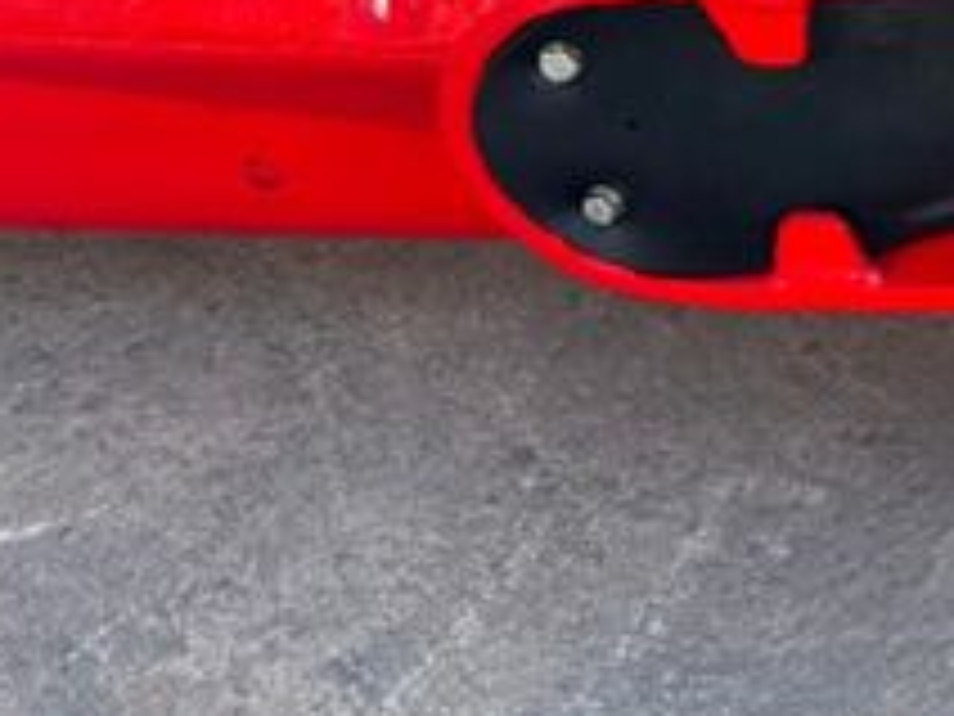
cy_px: -81
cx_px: 1300
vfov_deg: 20.6
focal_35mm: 68
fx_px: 1874
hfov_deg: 24.3
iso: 80
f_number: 1.78
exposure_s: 1/1009
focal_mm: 6.86
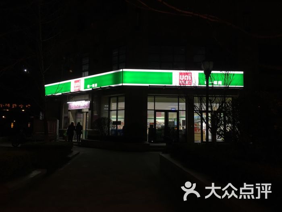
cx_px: 141
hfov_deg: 61.7
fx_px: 236
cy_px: 106
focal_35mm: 29
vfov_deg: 48.2
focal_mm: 4.15
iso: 32
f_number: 2.2
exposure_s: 1/17
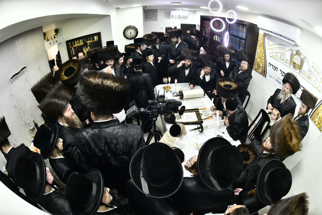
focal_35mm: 16
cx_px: 161
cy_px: 108
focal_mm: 16
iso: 1250
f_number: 5.6
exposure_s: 1/100
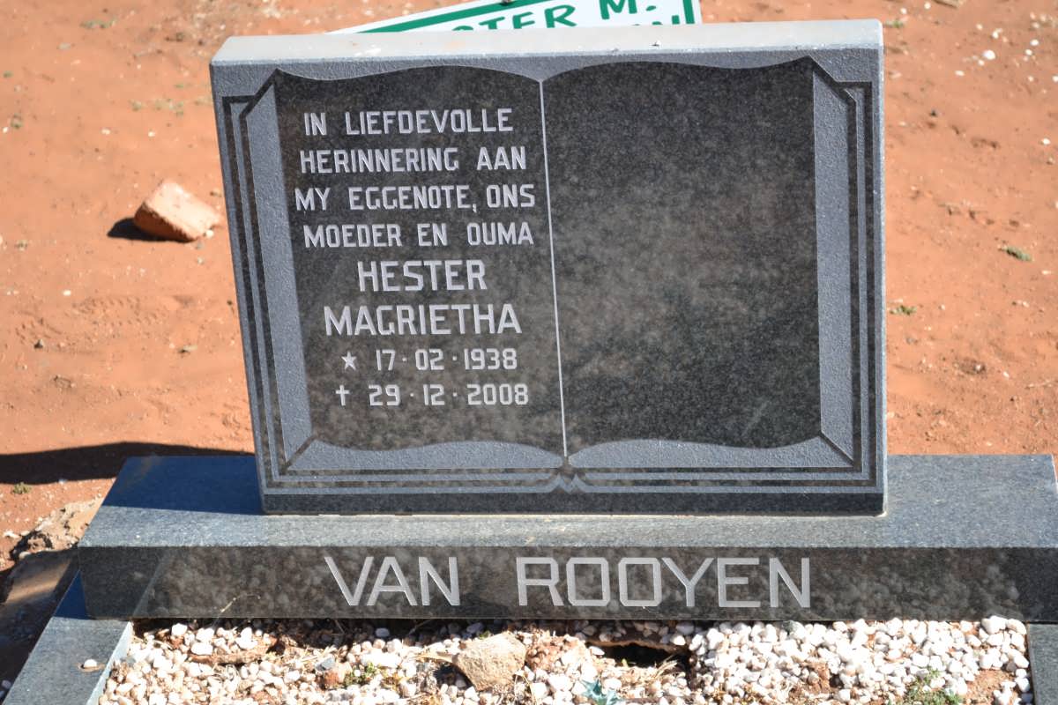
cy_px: 352
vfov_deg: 16.6
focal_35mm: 82
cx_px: 529
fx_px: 2424
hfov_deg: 24.6
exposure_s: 1/125
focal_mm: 55
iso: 250
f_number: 5.6
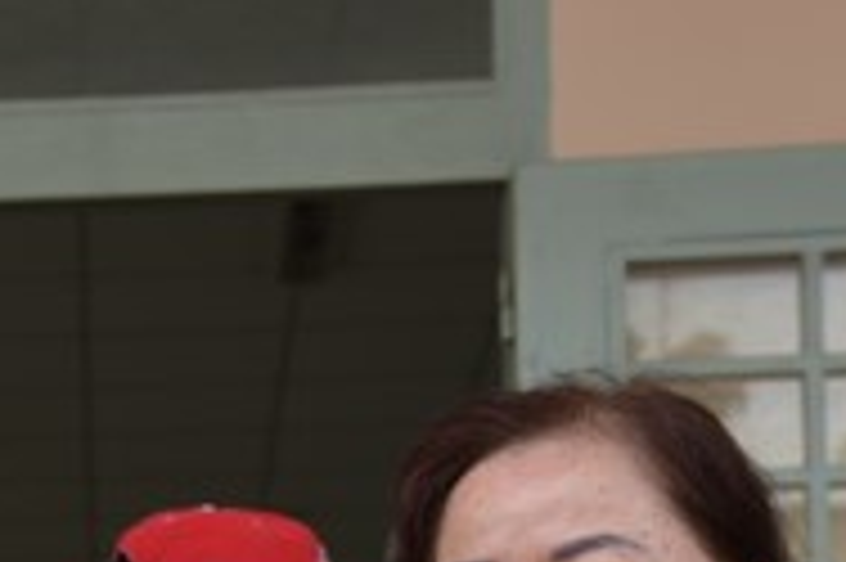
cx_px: -207
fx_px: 4062
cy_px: 949
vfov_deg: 7.7
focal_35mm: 173
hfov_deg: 11.6
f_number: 7.1
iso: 400
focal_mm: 50
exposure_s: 1/200
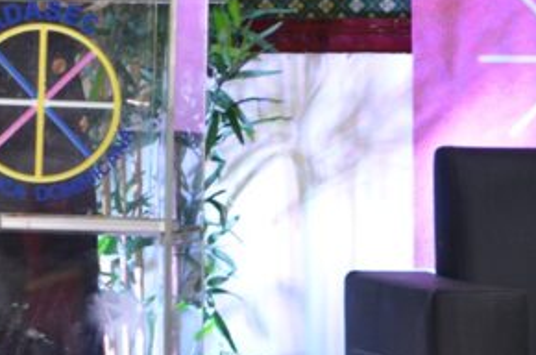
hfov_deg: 4.2
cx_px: -79
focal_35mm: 496
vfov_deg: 2.8
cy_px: -85
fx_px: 7373
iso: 1600
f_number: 5.6
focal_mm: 125
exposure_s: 1/125
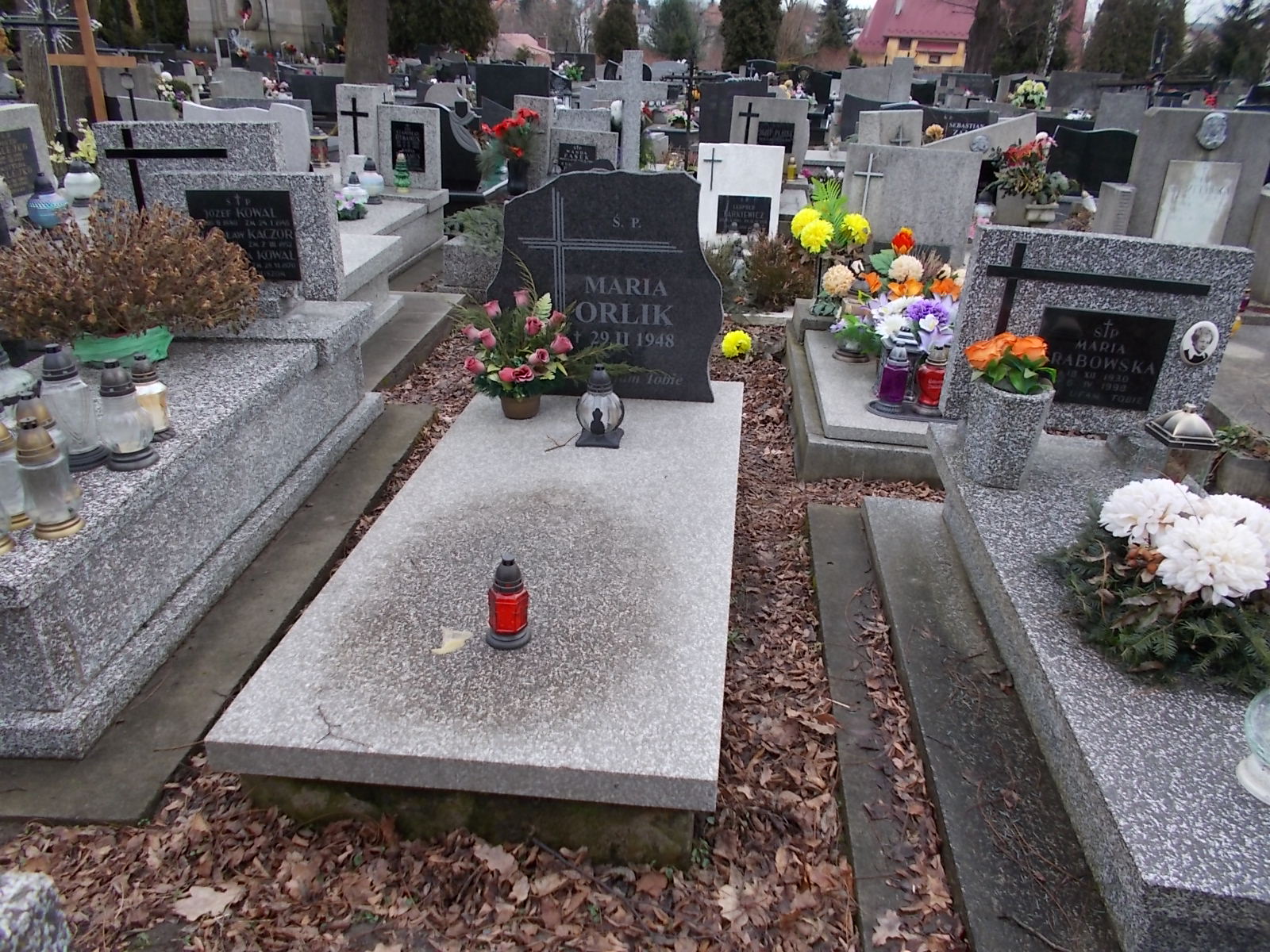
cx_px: 635
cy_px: 476
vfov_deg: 53.1
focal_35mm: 26
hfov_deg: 67.3
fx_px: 954
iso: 80
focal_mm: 4.6
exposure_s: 1/125
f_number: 3.2
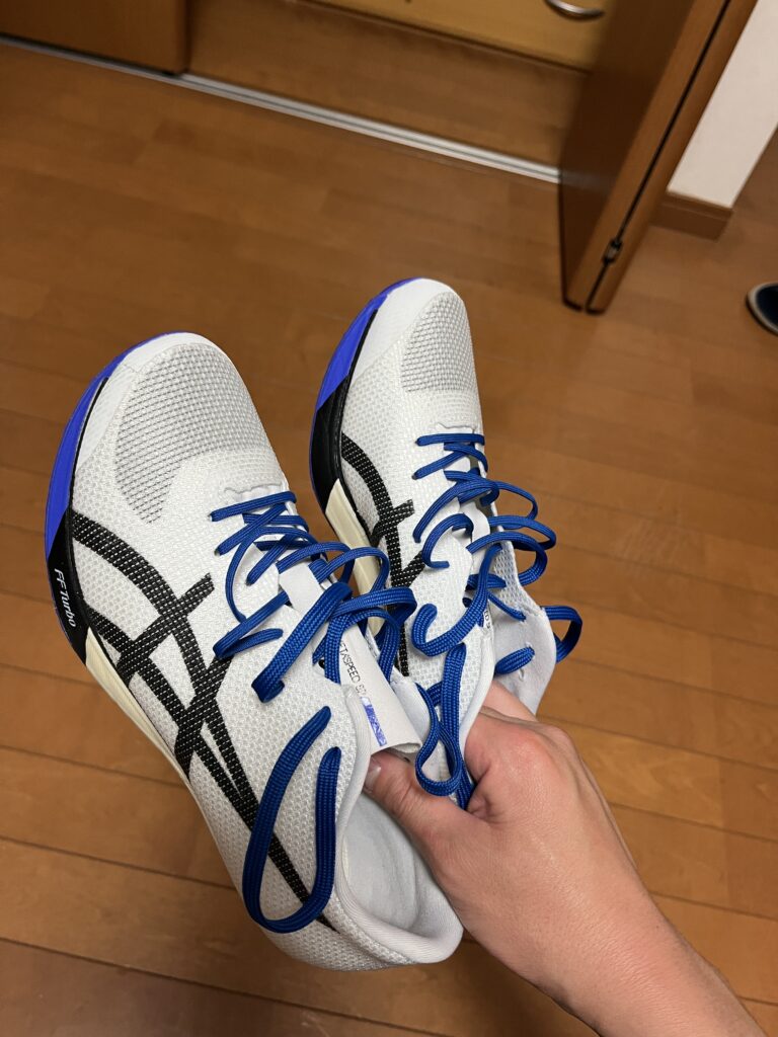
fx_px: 779
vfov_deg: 67.3
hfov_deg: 53.1
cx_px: 389
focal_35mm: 26
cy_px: 518
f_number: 1.6
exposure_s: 1/50
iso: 160
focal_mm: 5.1
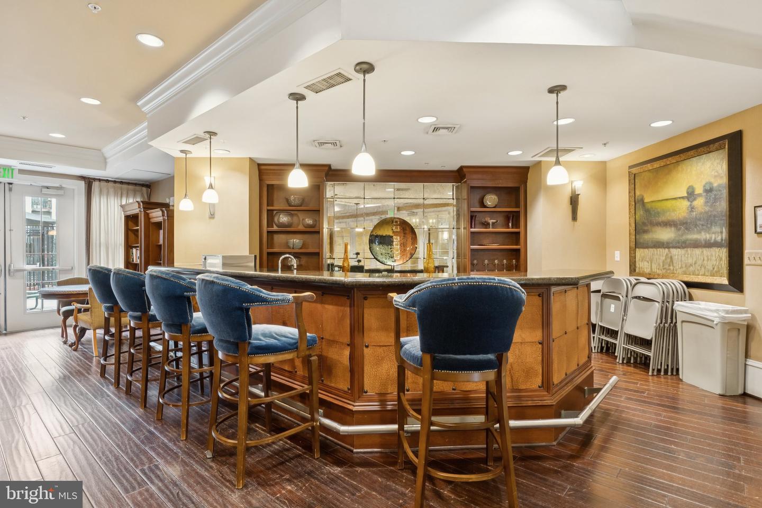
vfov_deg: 67.4
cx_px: 381
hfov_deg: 90.0
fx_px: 381
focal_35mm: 18
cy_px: 254
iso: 400
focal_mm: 12.3
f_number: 9
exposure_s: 1/5
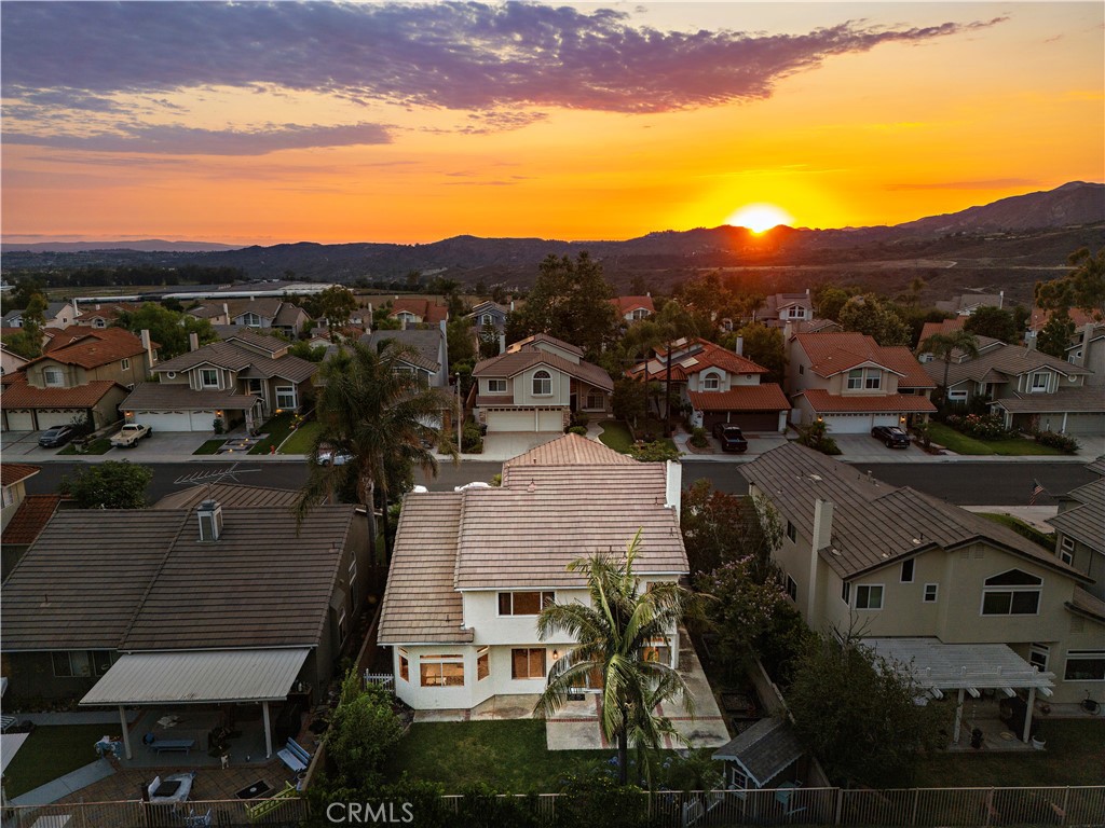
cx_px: 552
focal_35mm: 24
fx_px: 766
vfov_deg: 56.8
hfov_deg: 71.6
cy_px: 414
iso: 100
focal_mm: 6.72
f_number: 1.7
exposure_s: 1/200
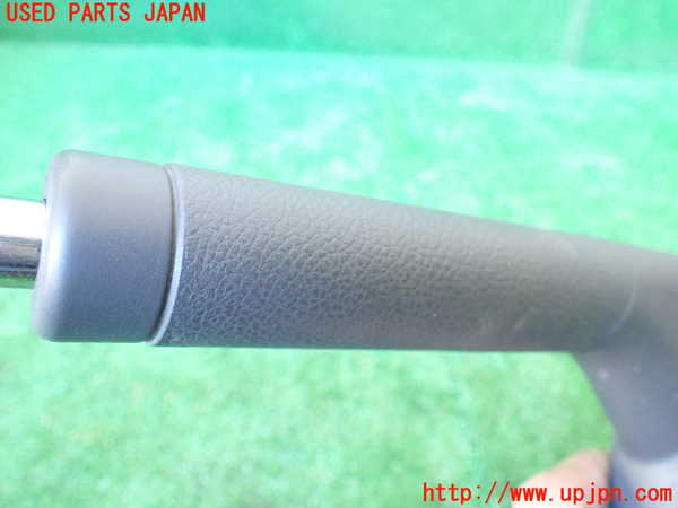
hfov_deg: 60.0
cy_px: 254
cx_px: 339
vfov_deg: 46.8
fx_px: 588
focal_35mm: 30
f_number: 2.3
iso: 800
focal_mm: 5.4
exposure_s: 1/30
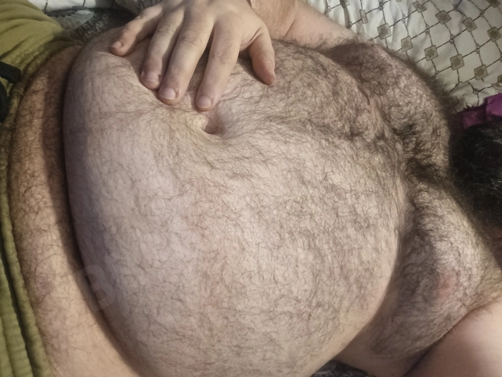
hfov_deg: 71.6
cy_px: 188
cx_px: 251
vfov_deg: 56.9
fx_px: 348
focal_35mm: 24
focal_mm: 3.27
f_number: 2.4
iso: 800
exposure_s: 1/25
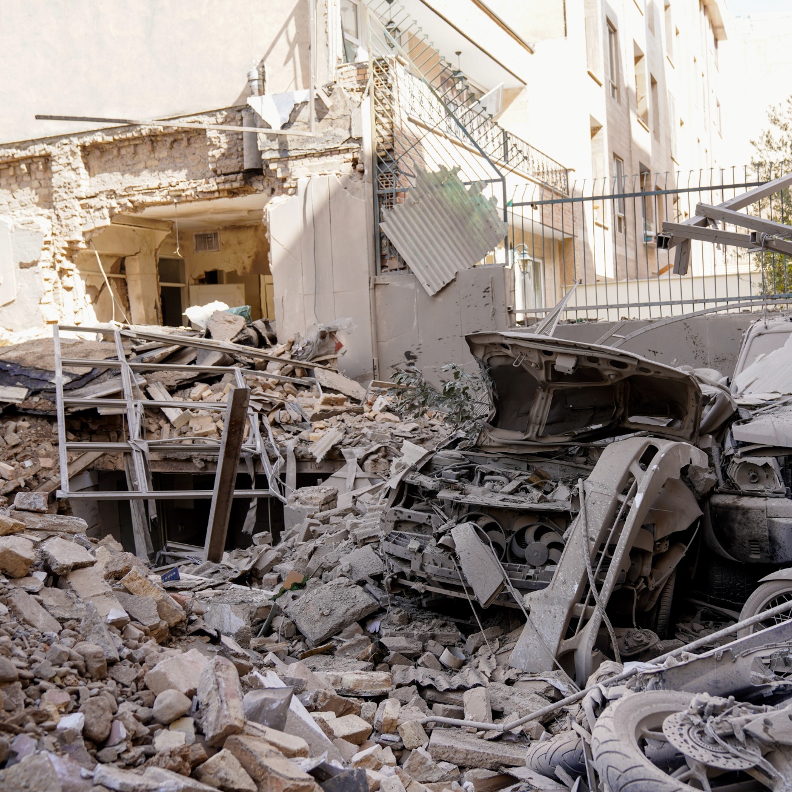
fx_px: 1010
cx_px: 477
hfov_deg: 42.6
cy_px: 392
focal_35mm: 39
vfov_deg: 42.8
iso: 125
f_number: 4
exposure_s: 1/160
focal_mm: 30
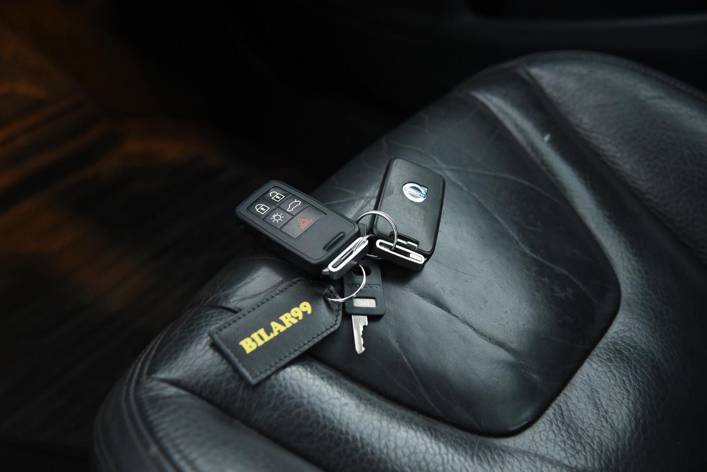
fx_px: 943
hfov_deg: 41.1
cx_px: 354
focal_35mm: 48
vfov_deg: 28.1
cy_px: 236
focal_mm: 48
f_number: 4
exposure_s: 1/20
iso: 4000
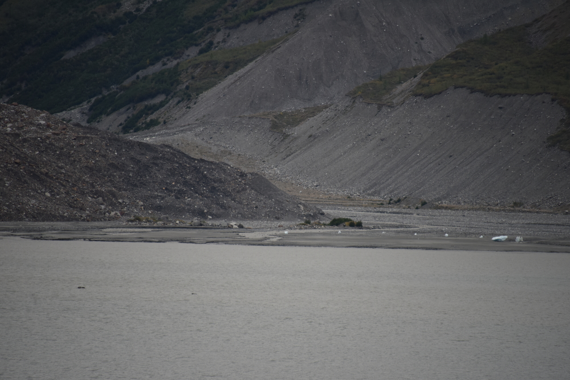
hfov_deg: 6.9
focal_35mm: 300
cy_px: 190
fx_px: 4751
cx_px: 285
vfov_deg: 4.6
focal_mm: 300
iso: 360
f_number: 5.6
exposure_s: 1/640
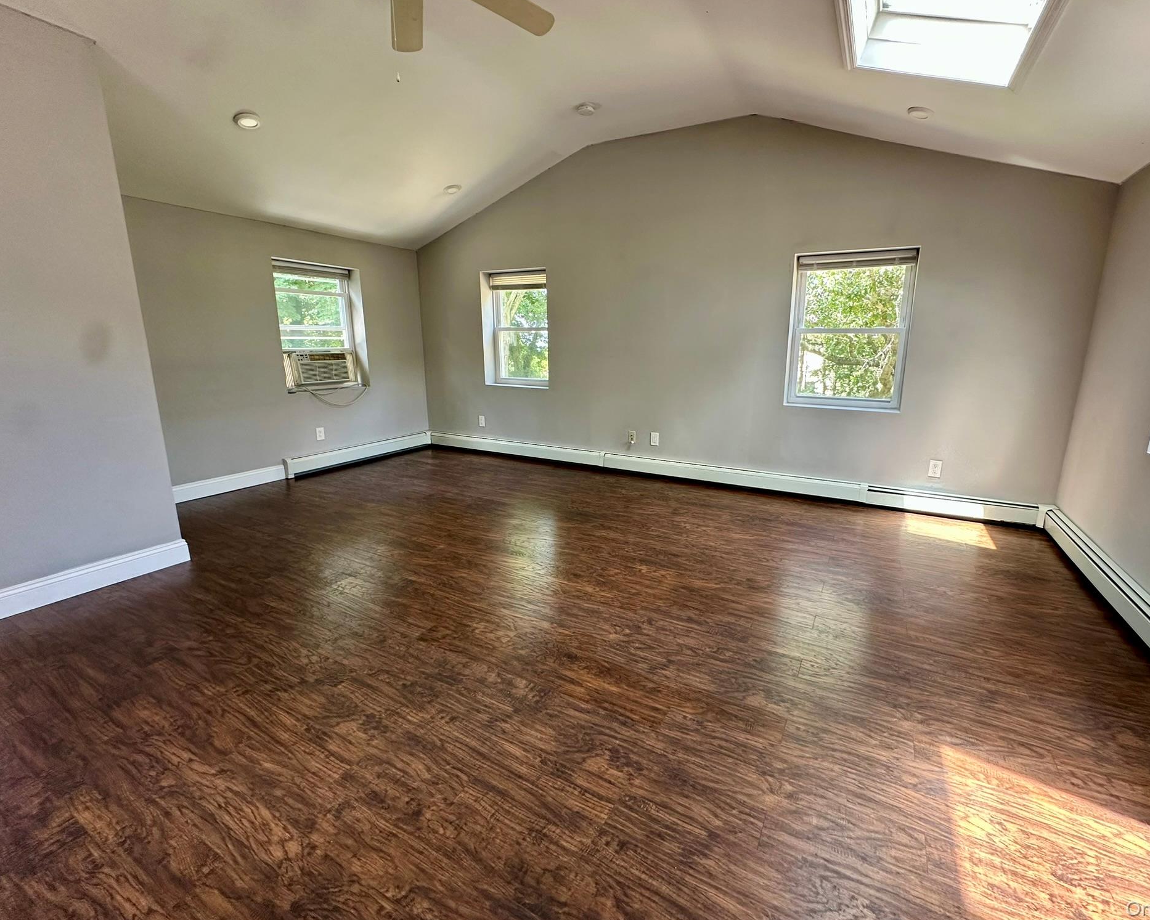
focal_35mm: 15
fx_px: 511
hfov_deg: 96.6
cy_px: 450
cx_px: 620
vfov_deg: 84.0
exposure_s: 1/99
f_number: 2.2
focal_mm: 2.22
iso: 160
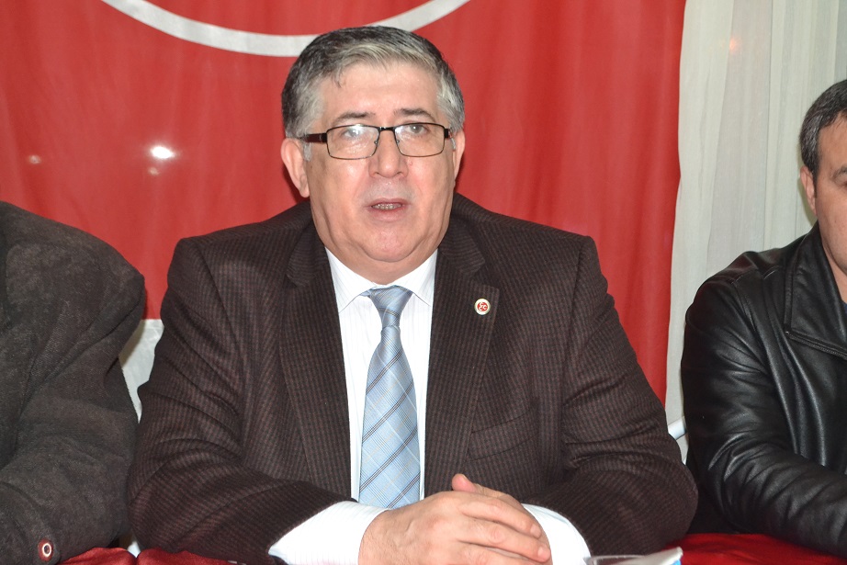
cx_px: 424
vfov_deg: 22.6
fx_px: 1412
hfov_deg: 33.4
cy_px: 282
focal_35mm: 60
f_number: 7.1
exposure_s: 1/200
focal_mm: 40
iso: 3200
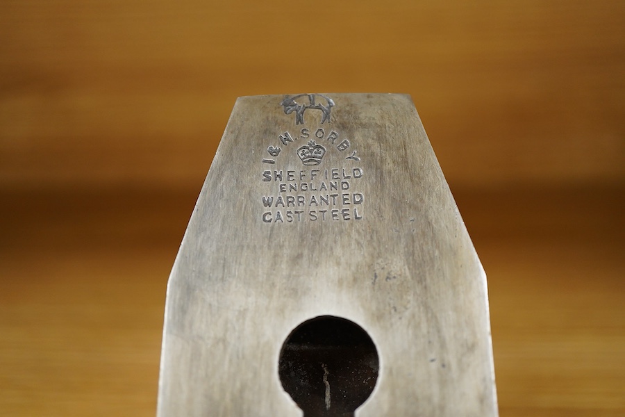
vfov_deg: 29.9
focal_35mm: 45
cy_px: 208
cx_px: 312
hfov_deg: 43.6
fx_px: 781
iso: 1250
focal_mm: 30
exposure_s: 1/125
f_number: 3.5
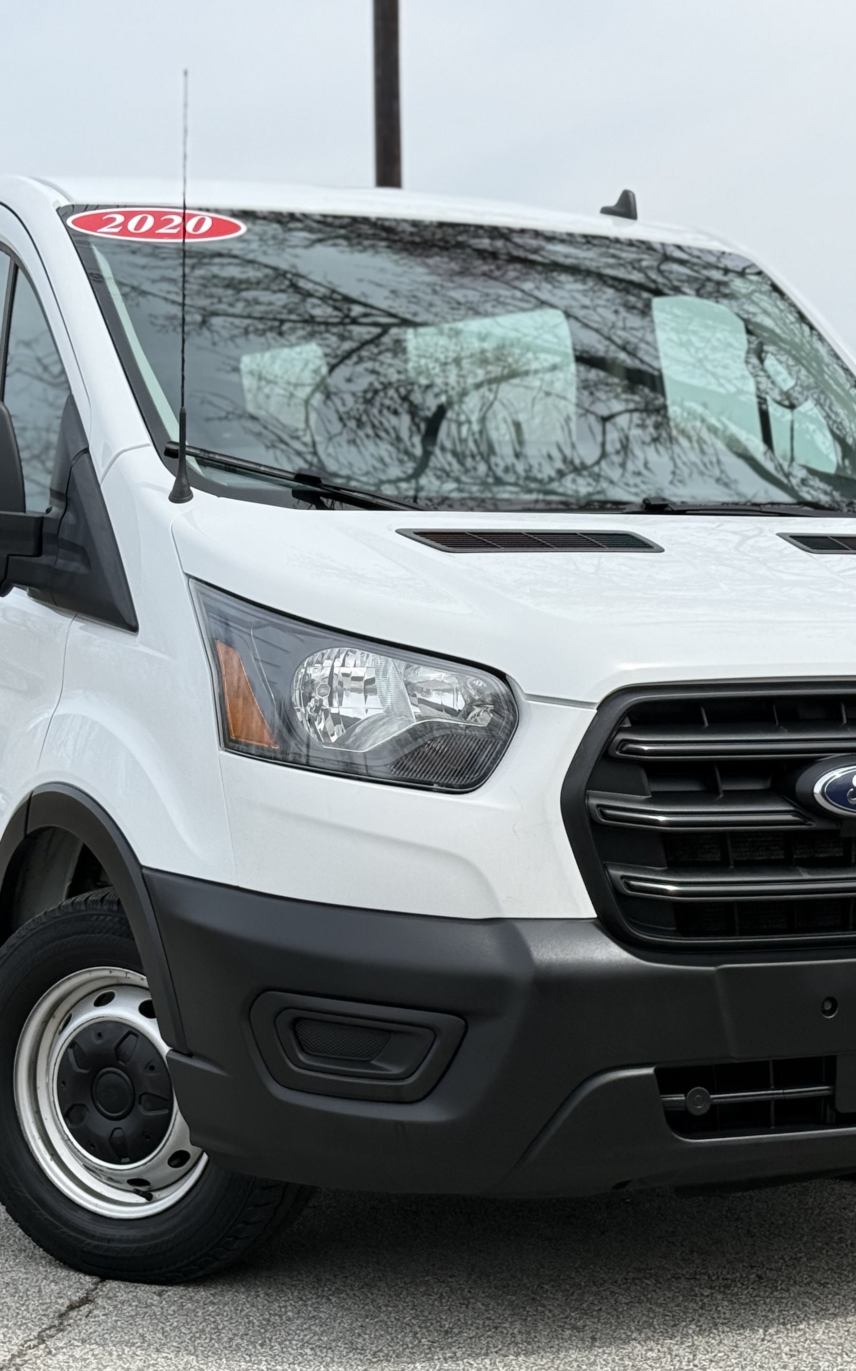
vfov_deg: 28.2
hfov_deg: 17.9
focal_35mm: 73
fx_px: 2725
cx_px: 413
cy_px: 698
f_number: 1.78
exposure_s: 1/4329
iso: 100
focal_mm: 6.76
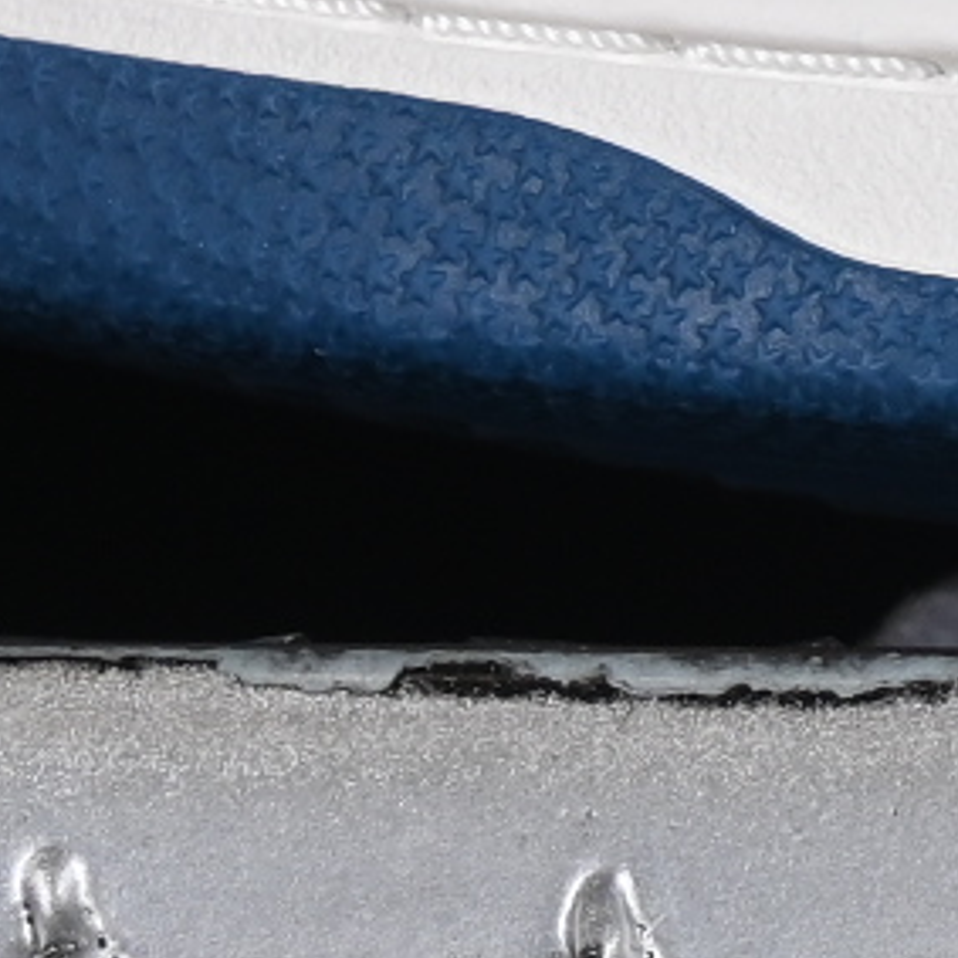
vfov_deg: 2.8
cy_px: -1256
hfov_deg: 2.8
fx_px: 19601
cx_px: 2854
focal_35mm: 626
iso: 160
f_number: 8
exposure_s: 1/60
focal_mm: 50
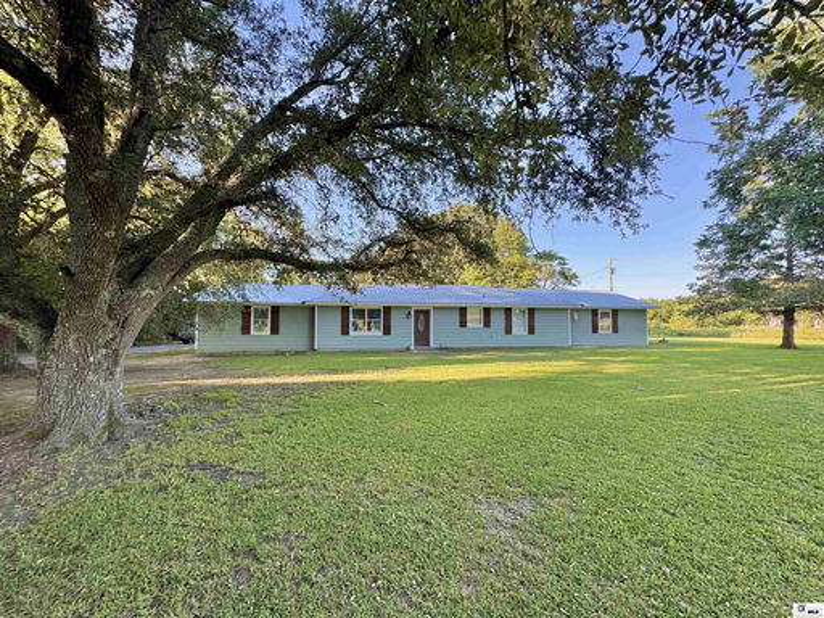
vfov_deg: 85.7
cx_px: 412
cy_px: 309
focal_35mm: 14
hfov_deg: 102.1
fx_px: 333
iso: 40
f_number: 2.2
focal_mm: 2.22
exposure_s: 1/138
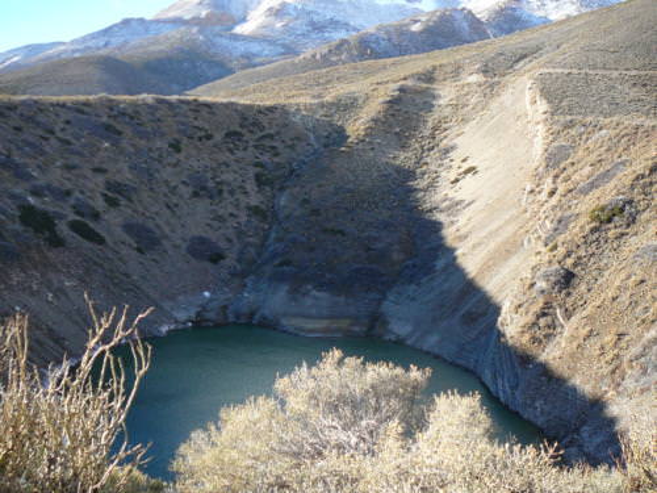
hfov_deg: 52.6
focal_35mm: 35
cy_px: 246
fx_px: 664
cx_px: 328
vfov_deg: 40.7
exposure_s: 1/320
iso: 80
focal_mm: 5.2
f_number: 2.8
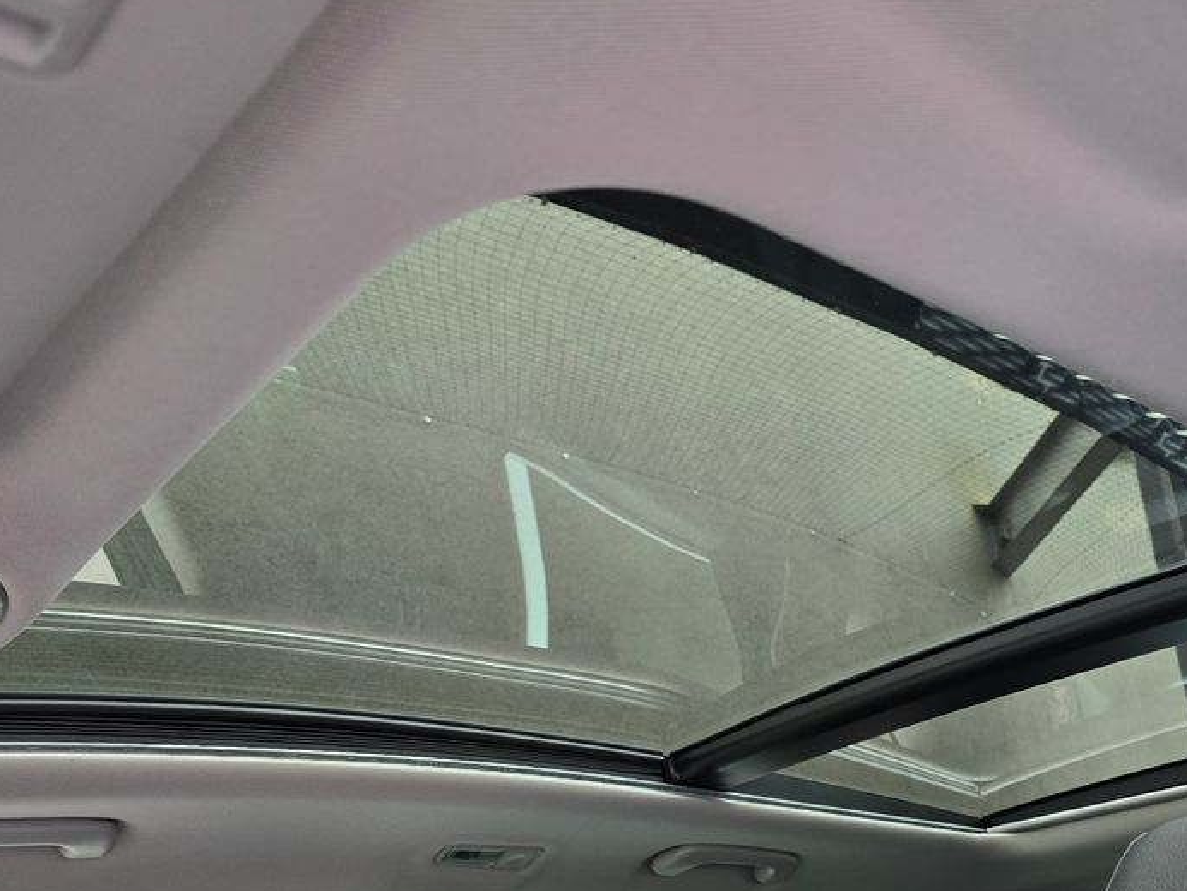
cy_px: 529
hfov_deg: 53.6
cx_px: 702
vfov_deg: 41.6
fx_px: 1166
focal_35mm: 34
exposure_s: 1/100
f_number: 1.7
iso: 160
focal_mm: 6.3
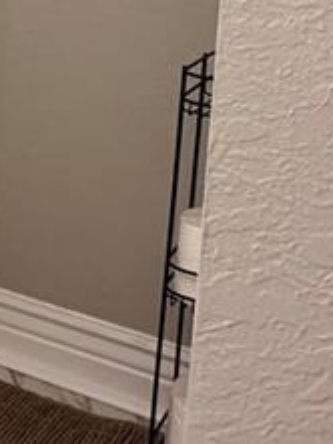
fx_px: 974
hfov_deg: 16.5
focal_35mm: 76
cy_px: -50
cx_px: -247
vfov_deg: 23.9
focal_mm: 2.22
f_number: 2.2
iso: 250
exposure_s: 1/60
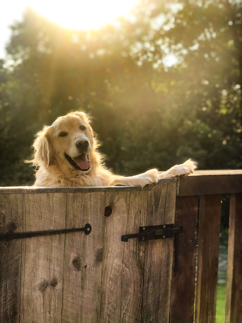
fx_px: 485
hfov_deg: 28.0
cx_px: 121
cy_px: 162
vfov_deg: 36.8
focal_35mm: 52
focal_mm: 6
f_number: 2.4
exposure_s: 1/216
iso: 16
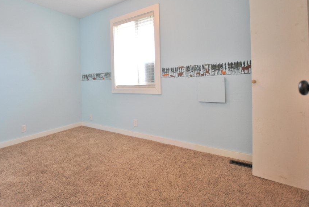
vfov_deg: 67.0
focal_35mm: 18
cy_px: 84
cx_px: 129
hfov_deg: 89.2
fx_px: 155
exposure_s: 1/30
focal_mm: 10
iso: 250
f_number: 3.5
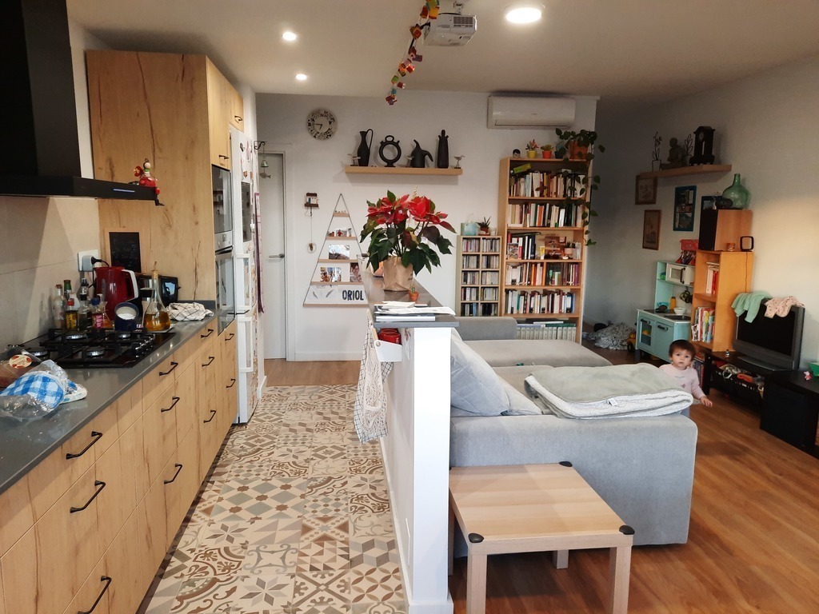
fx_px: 591
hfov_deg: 69.4
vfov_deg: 54.9
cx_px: 410
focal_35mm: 25
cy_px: 307
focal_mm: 4.6
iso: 200
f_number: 2
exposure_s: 1/50
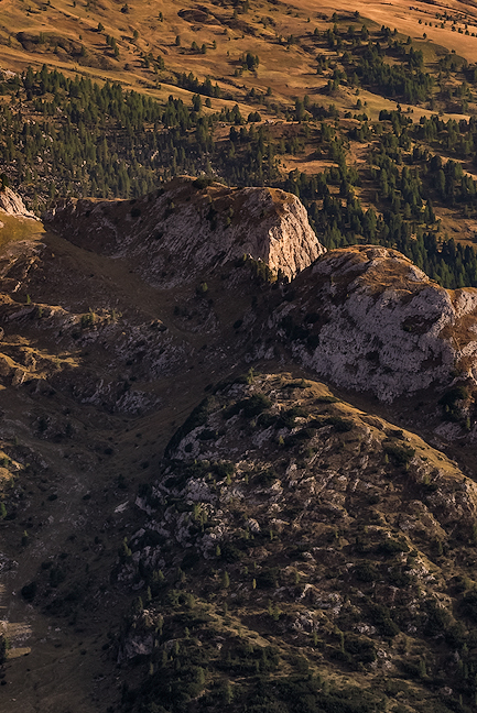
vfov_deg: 12.9
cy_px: 96
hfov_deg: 8.5
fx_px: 3135
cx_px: 691
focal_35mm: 158
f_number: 11
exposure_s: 1/200
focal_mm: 50
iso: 100
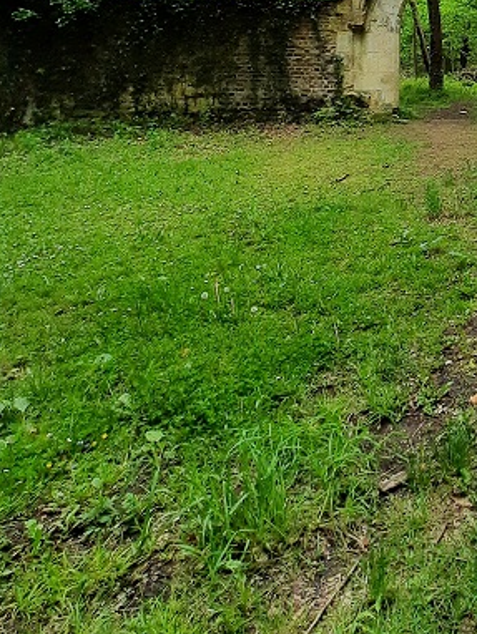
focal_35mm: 34
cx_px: 529
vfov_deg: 44.9
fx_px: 624
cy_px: -12
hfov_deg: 35.5
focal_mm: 1.74
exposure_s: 1/349
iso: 40
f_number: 2.2
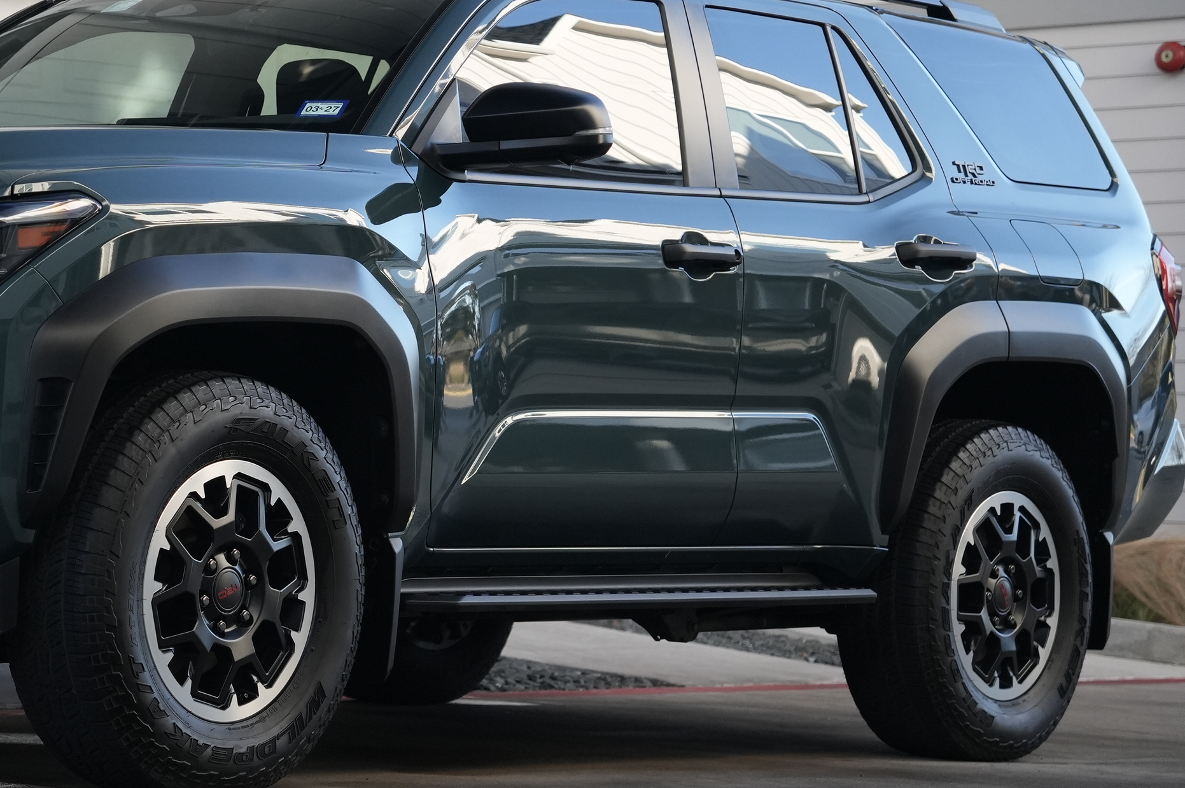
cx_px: 243
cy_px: 390
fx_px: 4111
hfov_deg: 16.3
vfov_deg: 10.9
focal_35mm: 125
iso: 800
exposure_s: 1/60
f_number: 2.8
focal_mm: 50
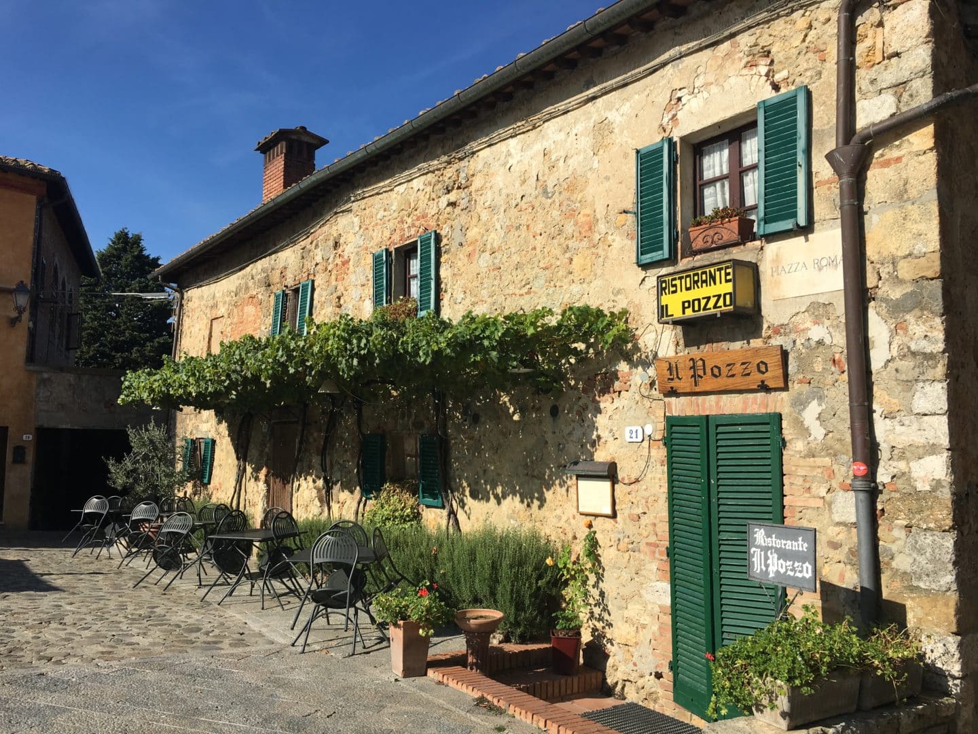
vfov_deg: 48.2
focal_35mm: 29
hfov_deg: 61.7
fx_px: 819
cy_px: 367
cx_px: 489
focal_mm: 4.15
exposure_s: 1/1923
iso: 25
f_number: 2.2
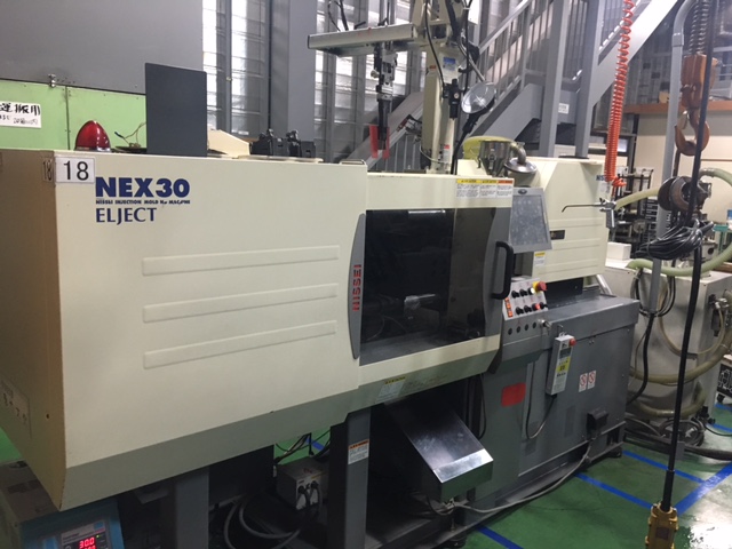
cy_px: 274
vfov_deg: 48.2
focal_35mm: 29
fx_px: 613
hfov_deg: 61.7
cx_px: 366
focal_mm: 4.15
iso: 200
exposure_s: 1/17
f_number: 2.2
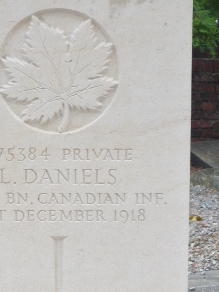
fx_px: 1332
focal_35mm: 158
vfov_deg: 12.4
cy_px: 252
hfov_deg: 9.4
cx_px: 45
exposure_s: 1/100
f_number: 5.6
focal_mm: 14.2
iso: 100
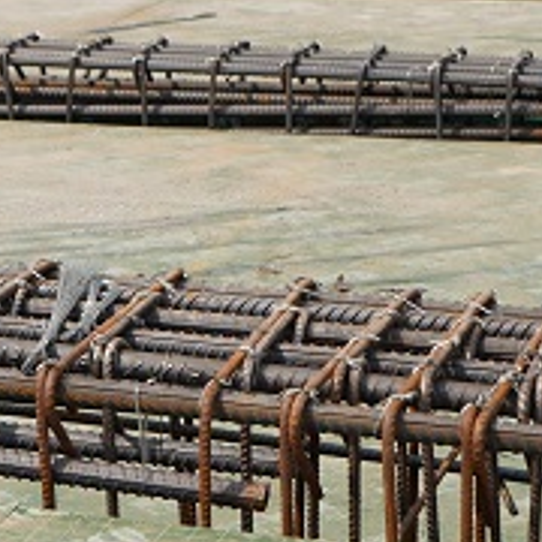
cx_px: -268
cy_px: 3
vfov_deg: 11.6
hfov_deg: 11.3
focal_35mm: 149
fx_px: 2639
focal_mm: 28
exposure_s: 1/400
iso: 100
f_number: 6.3
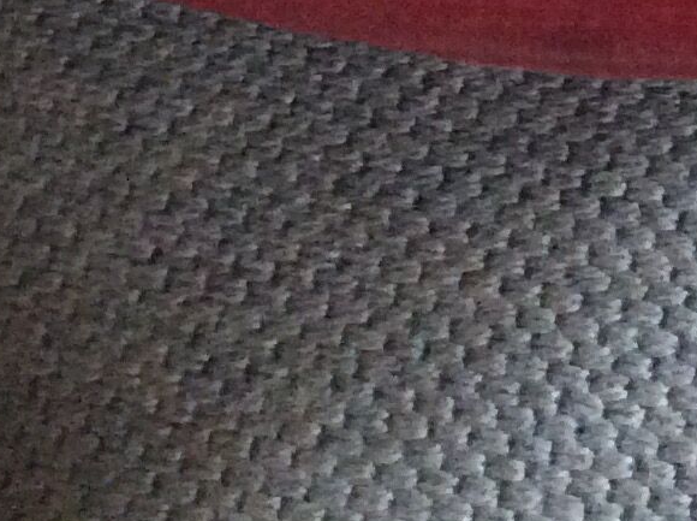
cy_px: -628
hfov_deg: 13.8
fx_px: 2875
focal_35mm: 143
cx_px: 542
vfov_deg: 9.5
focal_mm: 3.3
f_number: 2.4
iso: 320
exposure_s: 1/17
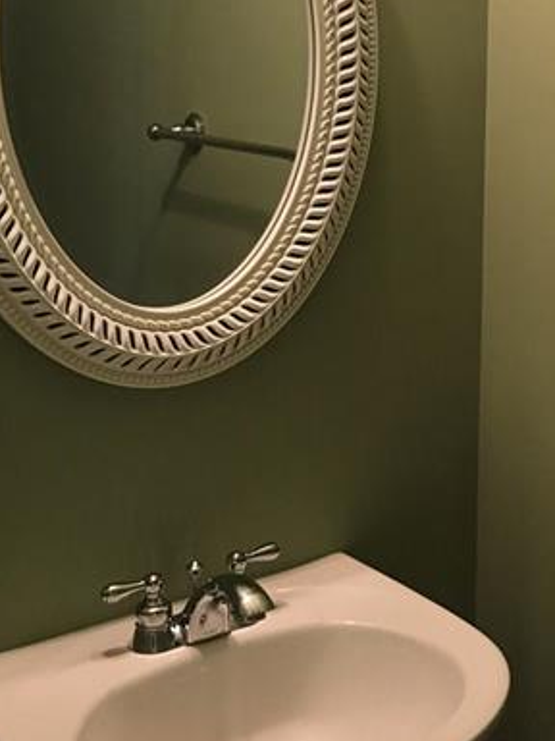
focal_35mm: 56
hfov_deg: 25.4
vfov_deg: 34.0
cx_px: 478
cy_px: 232
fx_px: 1197
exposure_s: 1/24
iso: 40
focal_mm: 3.99
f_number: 1.8
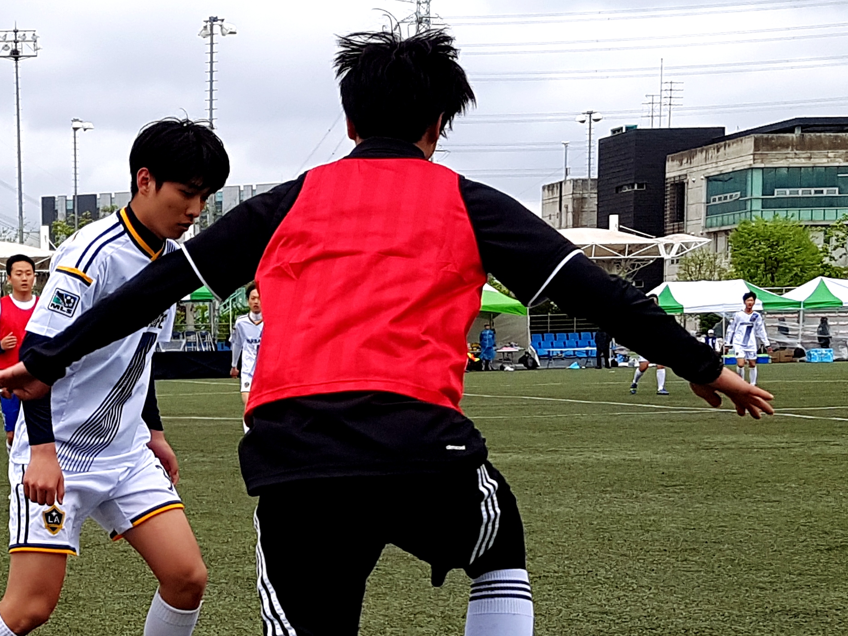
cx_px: 62
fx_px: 1372
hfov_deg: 32.4
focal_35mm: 56
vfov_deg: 25.8
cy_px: 468
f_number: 1.7
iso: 50
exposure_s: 1/530
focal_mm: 4.2
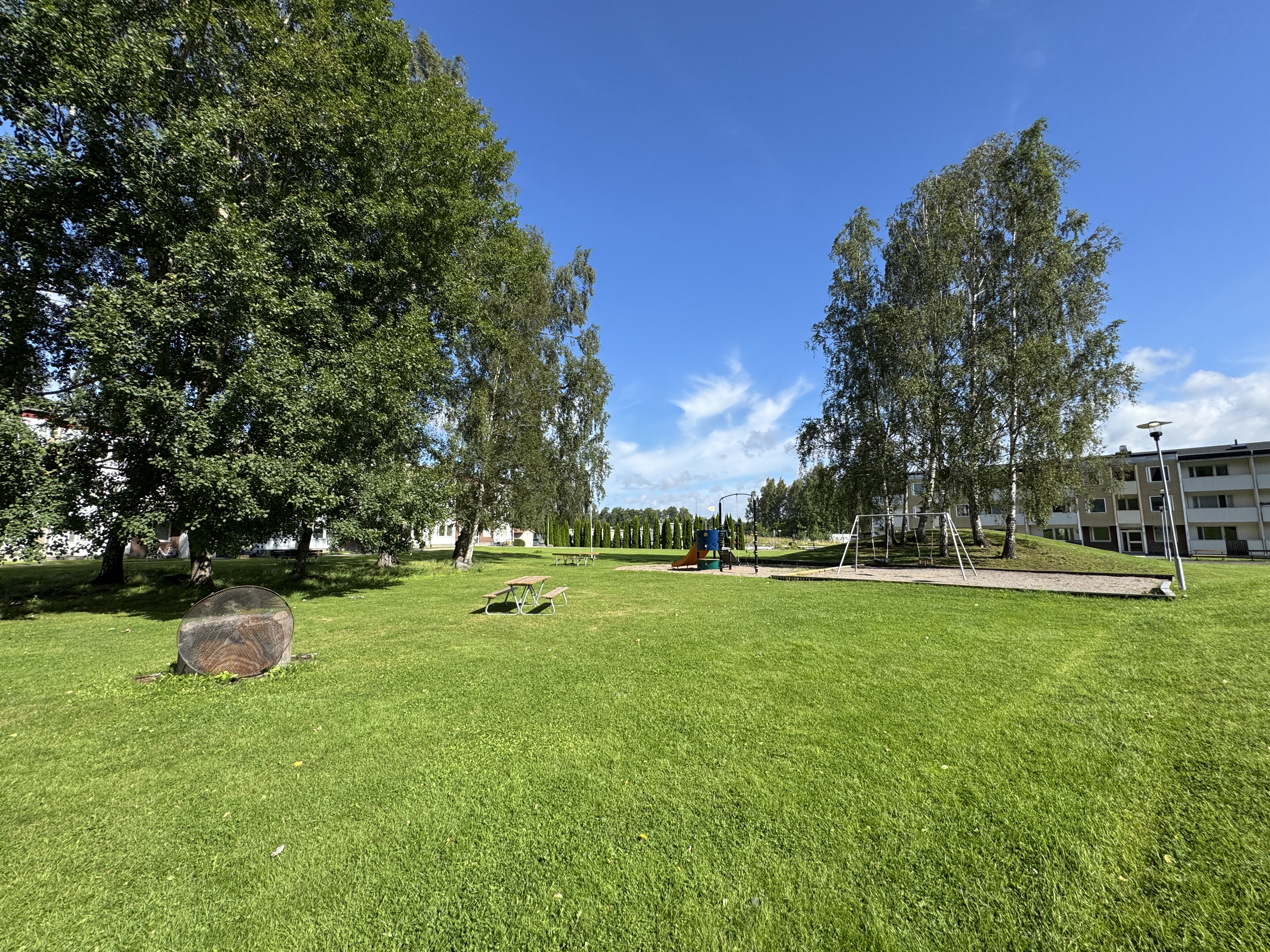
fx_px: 514
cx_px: 635
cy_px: 476
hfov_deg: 102.1
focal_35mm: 14
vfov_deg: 85.7
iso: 50
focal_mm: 2.22
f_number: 2.2
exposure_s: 1/1477
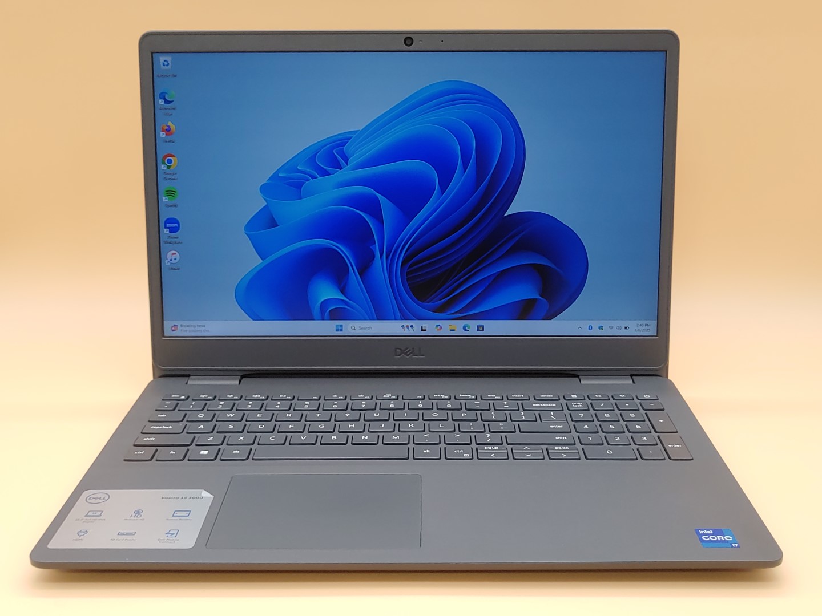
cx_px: 411
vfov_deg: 35.1
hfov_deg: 45.8
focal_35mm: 41
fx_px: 974
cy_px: 308
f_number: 1.8
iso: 50
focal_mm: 4.36
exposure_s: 1/90
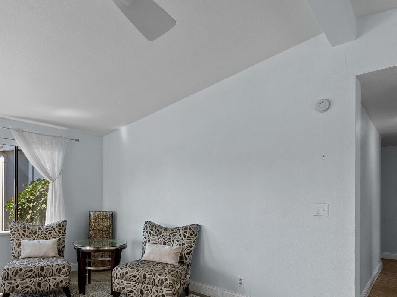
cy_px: 201
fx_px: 264
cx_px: 130
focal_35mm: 23
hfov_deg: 71.6
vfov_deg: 57.4
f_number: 8
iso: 200
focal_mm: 15
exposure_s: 1/13
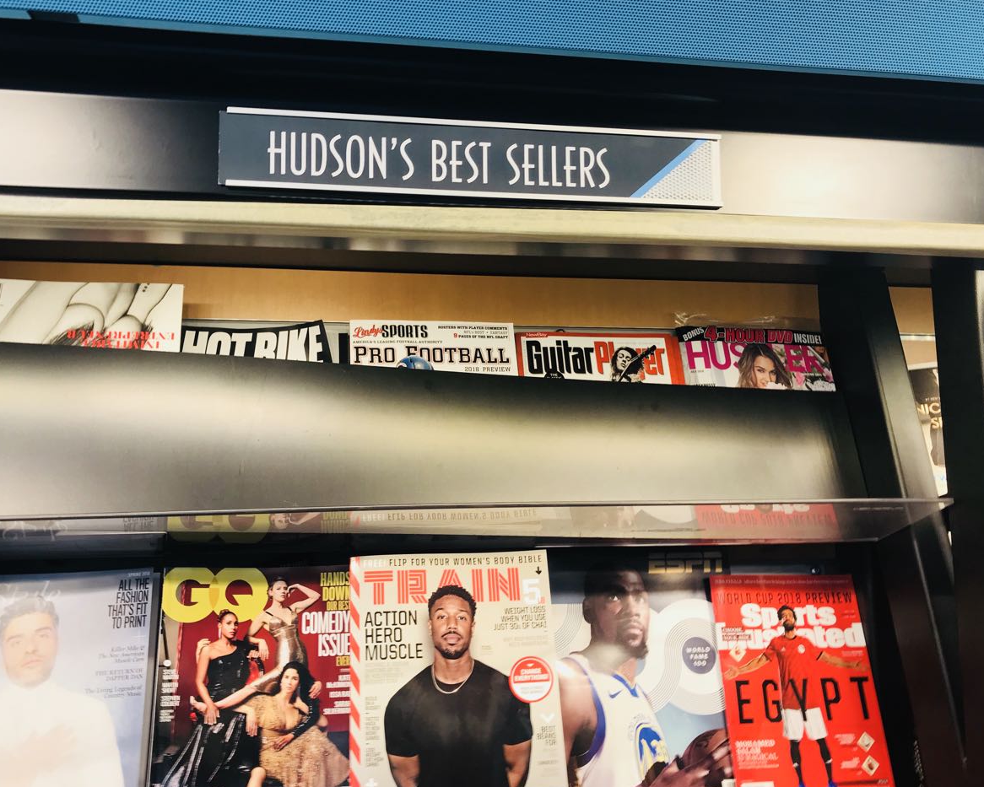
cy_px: 385
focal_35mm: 30
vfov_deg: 48.5
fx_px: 874
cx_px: 455
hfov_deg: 58.7
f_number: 1.8
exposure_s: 1/60
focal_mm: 3.99
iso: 25
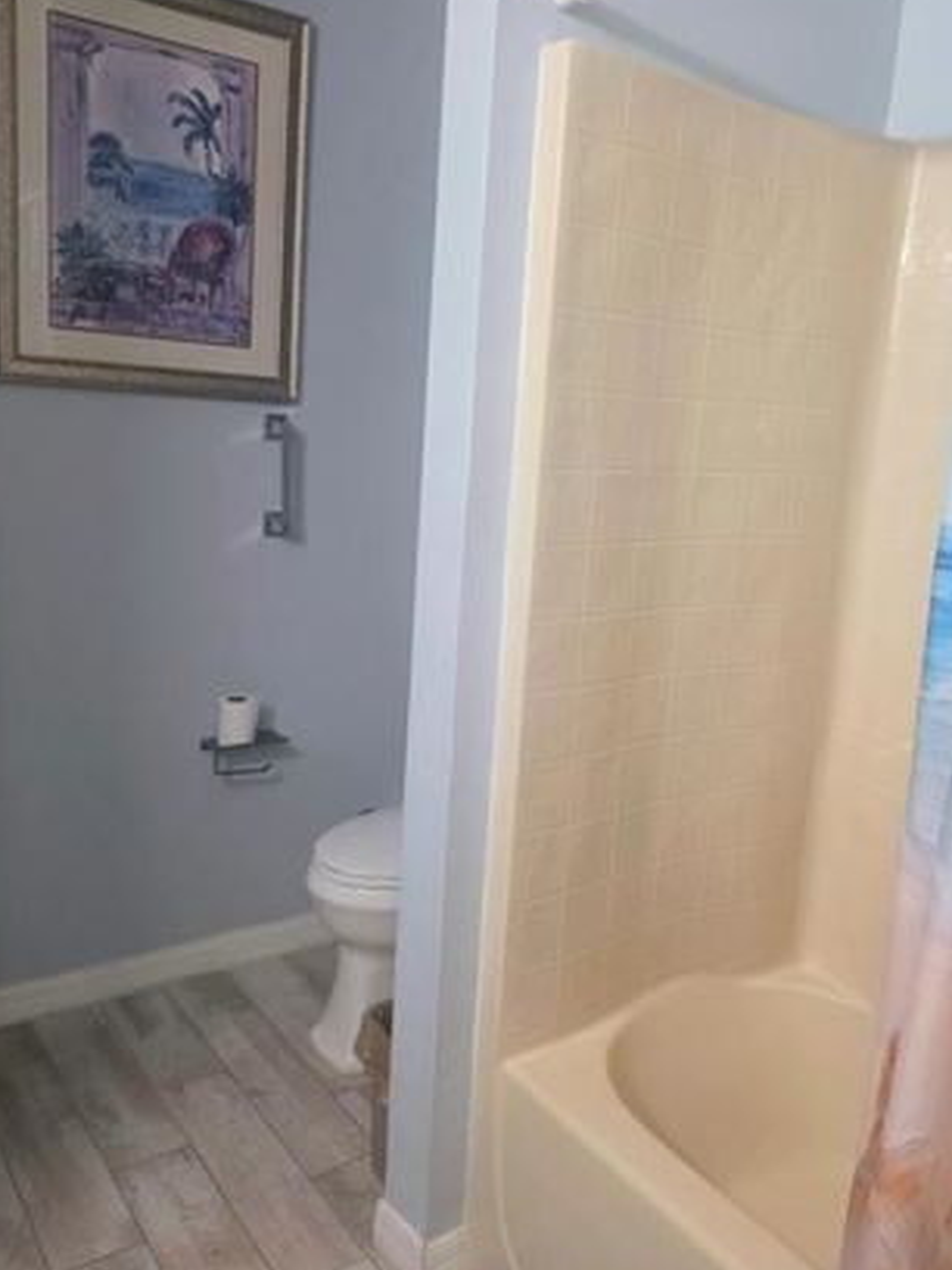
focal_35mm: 30
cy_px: 632
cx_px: 481
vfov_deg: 60.0
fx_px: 1100
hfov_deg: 46.8
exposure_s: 1/120
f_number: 1.7
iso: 800
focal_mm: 6.3
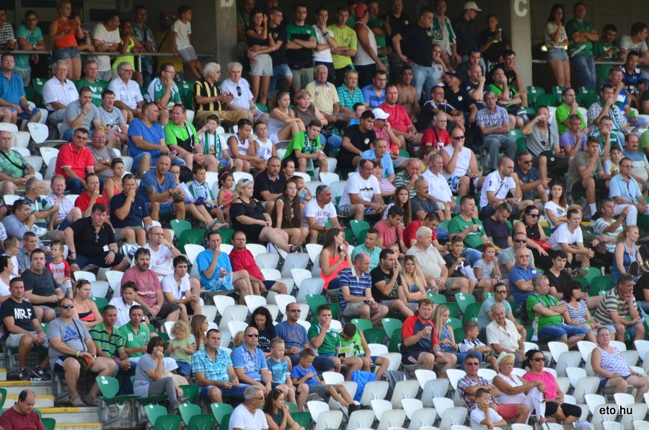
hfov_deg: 4.6
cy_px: 215
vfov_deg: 3.0
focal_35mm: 450
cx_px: 324
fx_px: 8095
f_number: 5.6
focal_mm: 300
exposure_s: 1/400
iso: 640
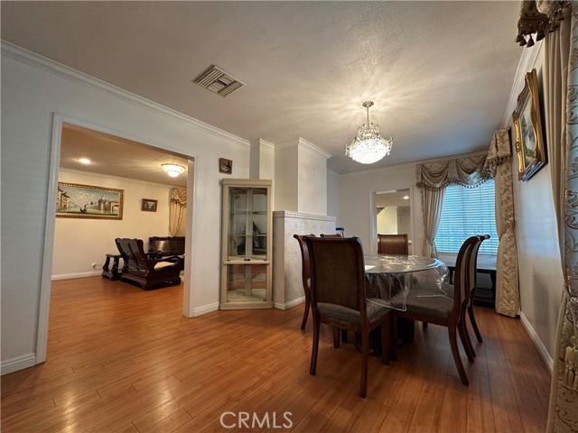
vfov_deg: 85.7
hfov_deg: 102.1
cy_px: 216
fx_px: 234
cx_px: 289
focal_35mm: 14
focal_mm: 2.22
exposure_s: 1/60
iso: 200
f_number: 2.2
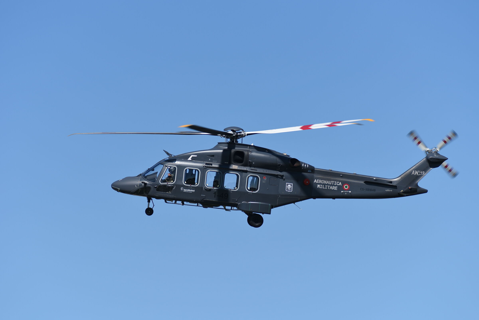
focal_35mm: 290
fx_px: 3860
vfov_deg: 4.7
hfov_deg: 7.1
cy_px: 160
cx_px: 240
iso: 100
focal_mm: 290
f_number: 7.1
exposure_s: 1/640
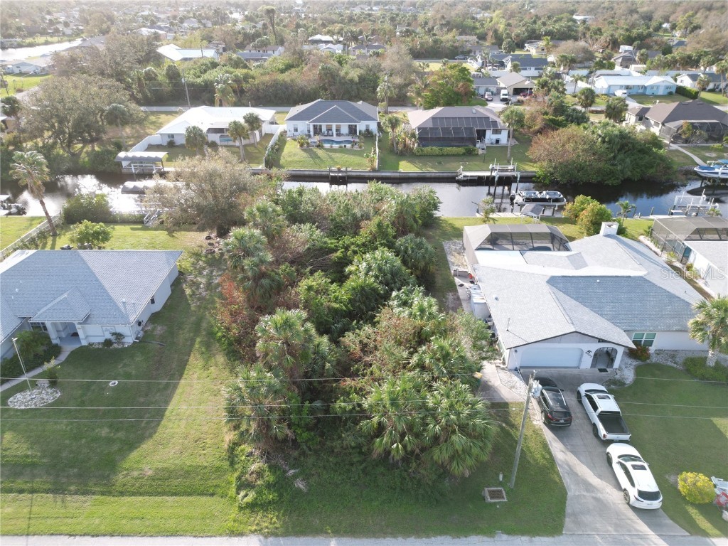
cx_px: 364
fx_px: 505
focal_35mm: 24
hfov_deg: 71.6
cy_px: 273
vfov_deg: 56.8
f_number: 1.7
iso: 140
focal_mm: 6.72
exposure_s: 1/1000
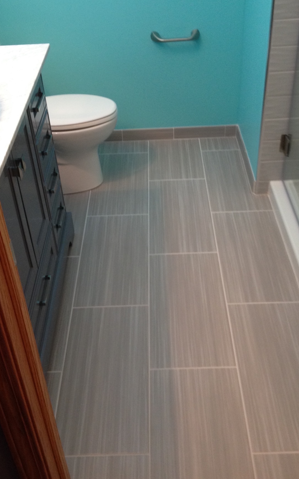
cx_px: 150
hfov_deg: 29.2
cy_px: 214
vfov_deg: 45.2
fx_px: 574
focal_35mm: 44
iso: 125
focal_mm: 4.28
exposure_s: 1/20
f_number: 2.4
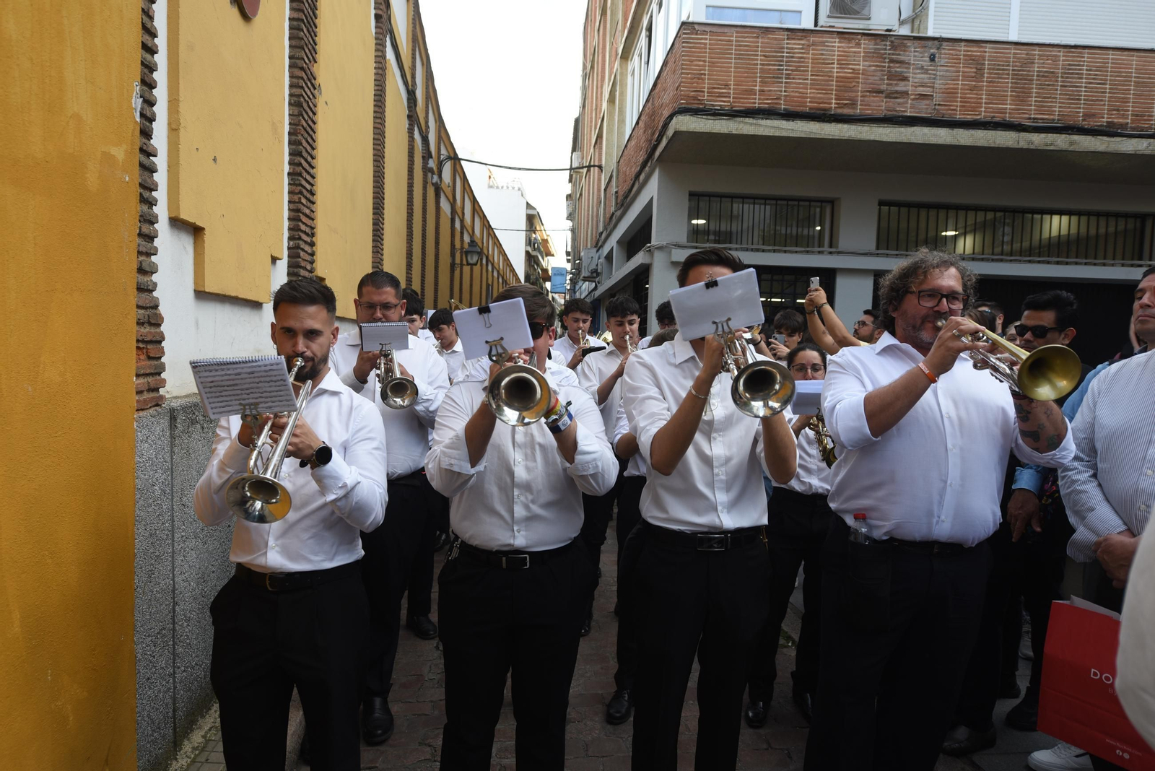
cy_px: 386
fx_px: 770
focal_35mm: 24
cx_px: 578
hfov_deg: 73.7
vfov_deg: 53.2
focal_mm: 24
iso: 220
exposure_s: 1/320
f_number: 4
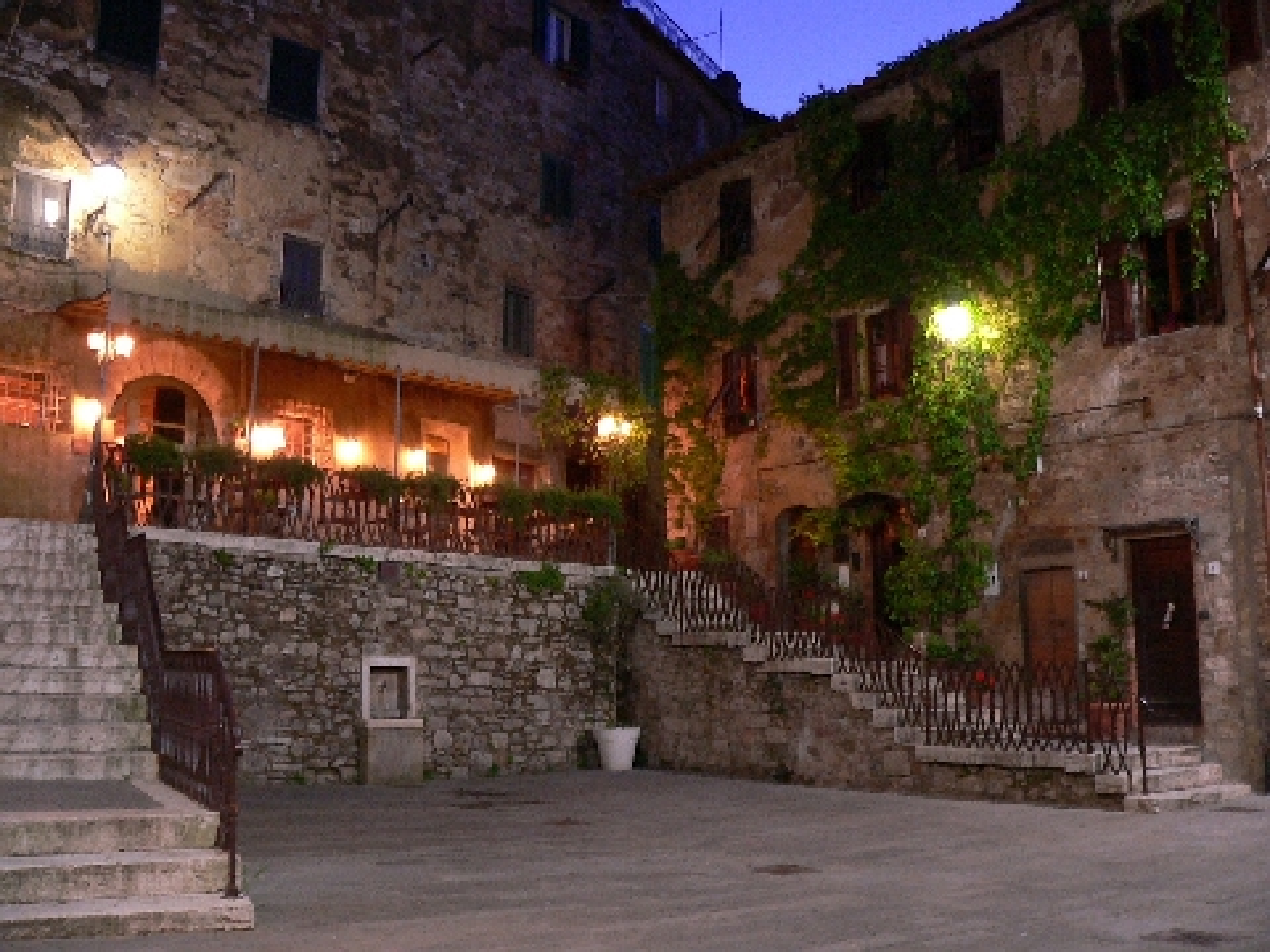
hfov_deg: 51.4
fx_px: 1321
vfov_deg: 39.7
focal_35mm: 36
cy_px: 476
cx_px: 635
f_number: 2.8
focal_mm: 6
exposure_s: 1/4
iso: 200
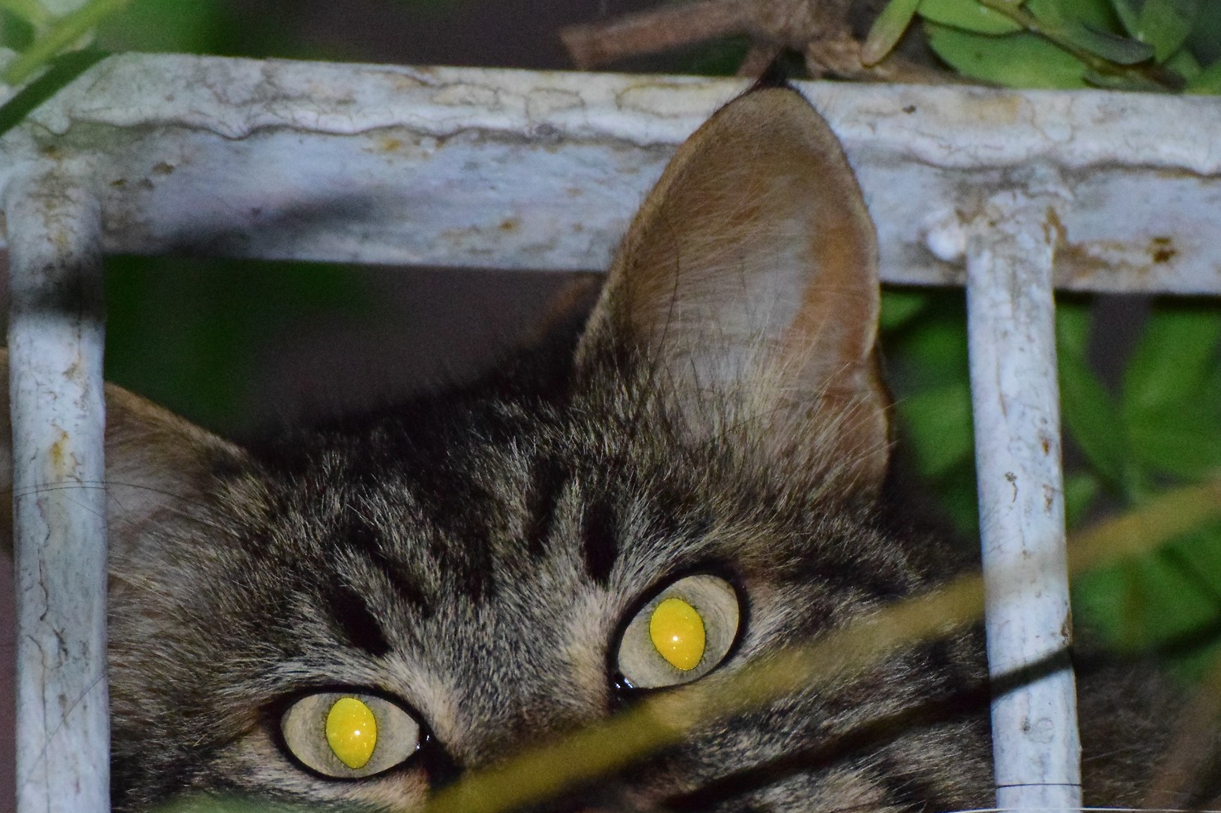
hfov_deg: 4.7
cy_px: 622
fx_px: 14986
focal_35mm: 442
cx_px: 636
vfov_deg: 3.1
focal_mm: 190
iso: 9000
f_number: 5.3
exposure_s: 1/200
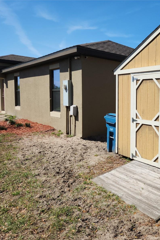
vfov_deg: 58.7
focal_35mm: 32
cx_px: 142
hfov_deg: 38.5
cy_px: 120
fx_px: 213
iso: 20
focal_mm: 5.4
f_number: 1.8
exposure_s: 1/1869
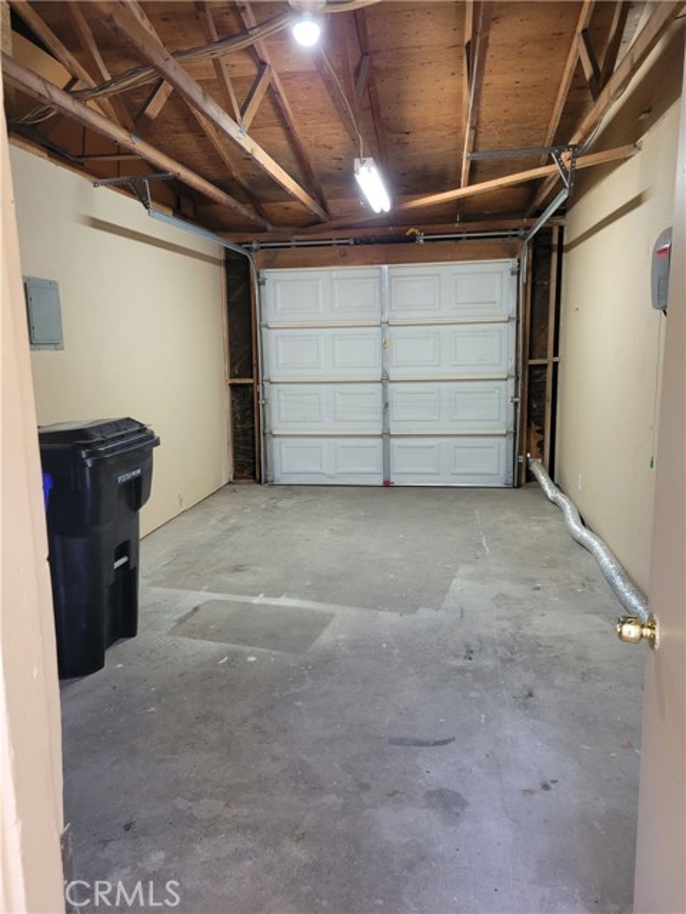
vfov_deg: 67.3
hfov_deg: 53.1
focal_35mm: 26
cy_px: 457
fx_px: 687
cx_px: 343
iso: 200
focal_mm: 5.4
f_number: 1.8
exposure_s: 1/40
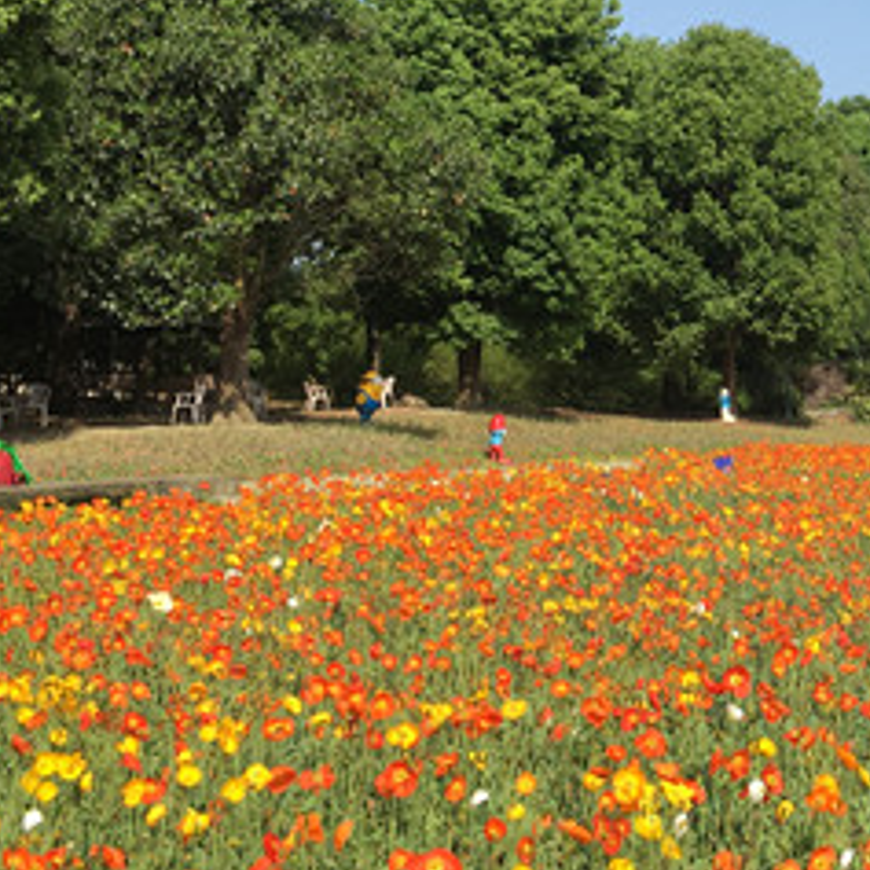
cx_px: 903
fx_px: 1848
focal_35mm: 65
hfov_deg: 25.0
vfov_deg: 26.1
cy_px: 187
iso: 25
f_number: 2.2
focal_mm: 4.15
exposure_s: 1/1241
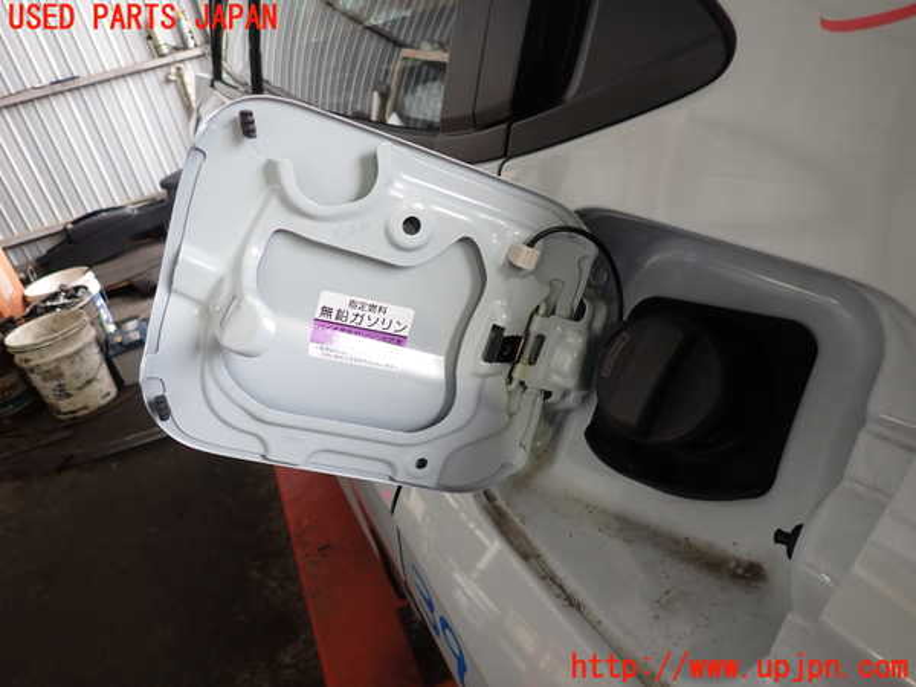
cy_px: 344
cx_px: 458
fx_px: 662
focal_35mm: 25
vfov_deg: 54.9
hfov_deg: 69.4
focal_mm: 4.5
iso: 200
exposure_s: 1/50
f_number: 2
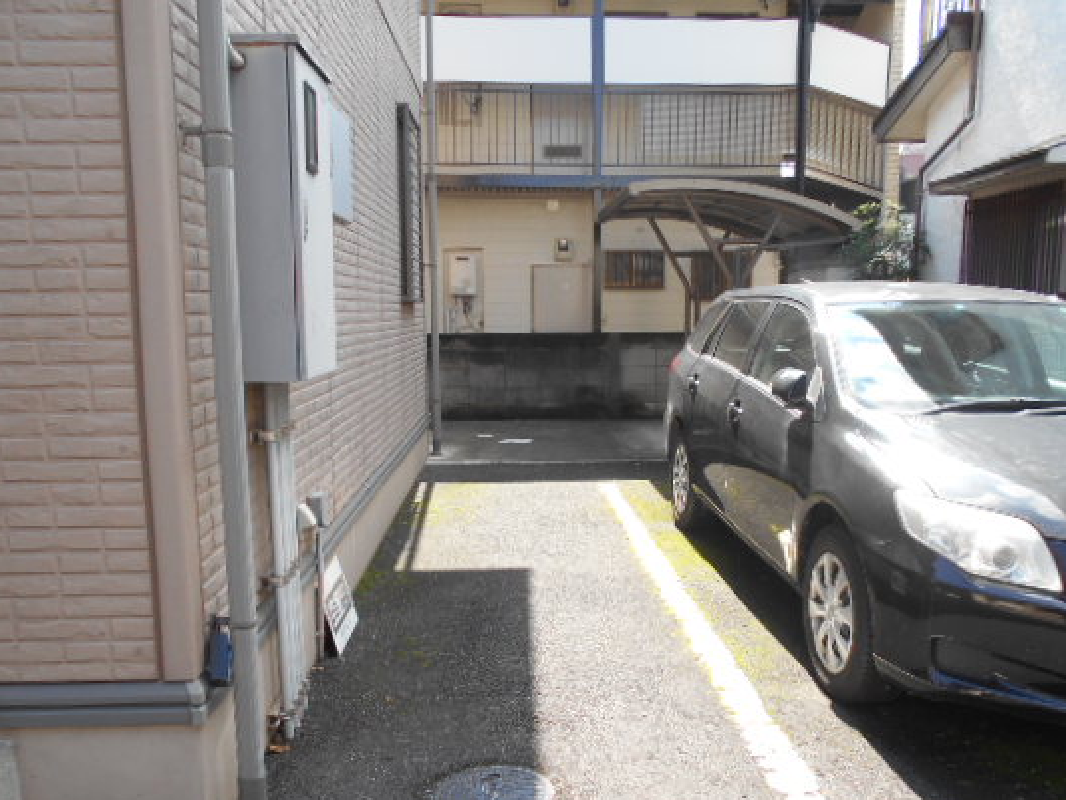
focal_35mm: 31
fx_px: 955
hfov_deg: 58.3
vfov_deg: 45.3
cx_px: 566
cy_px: 461
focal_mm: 4.6
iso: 80
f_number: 3.2
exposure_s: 1/160
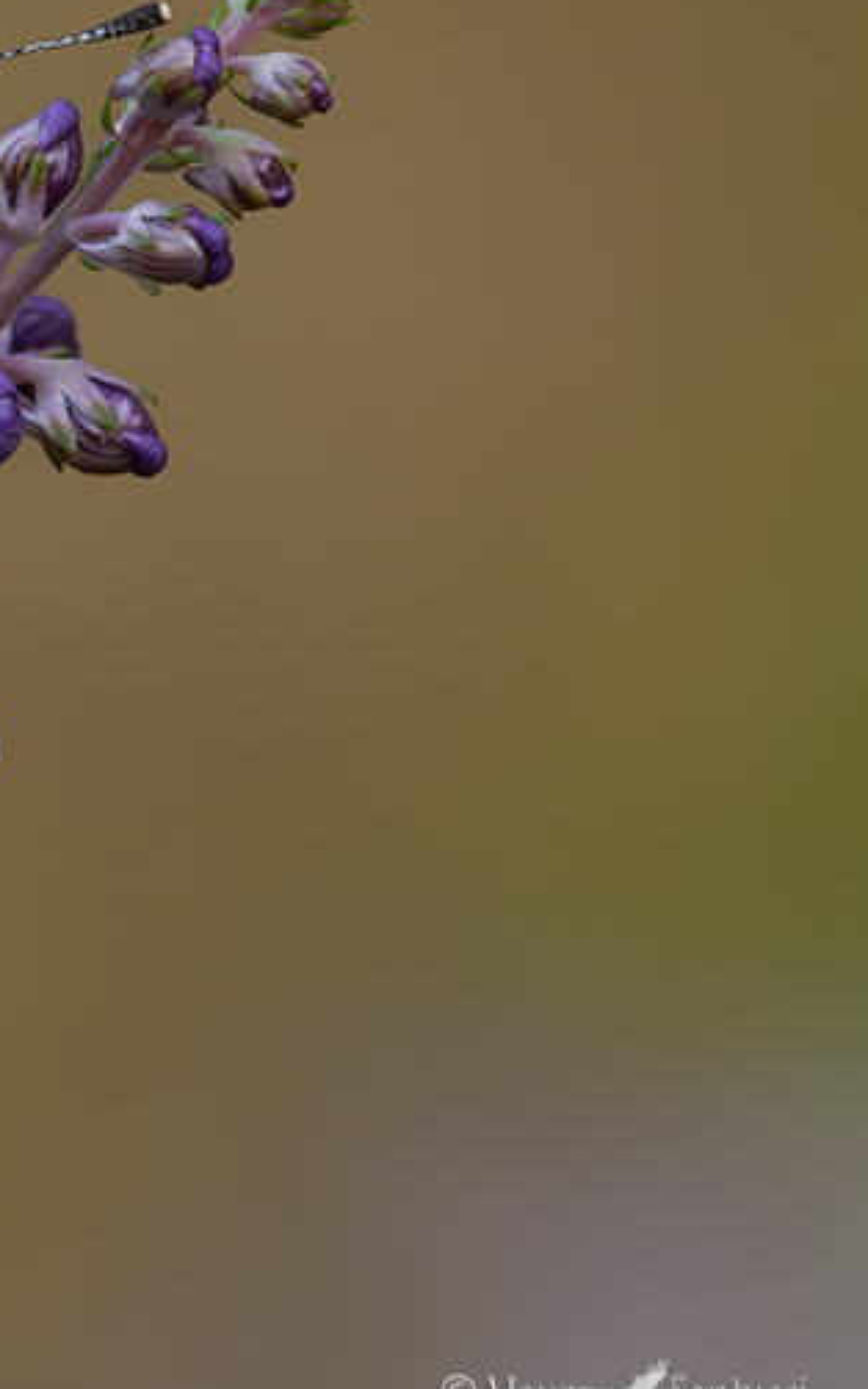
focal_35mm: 374
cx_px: -470
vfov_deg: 5.6
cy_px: 577
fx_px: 14148
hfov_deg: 3.5
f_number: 14
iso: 100
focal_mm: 180
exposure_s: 1/4
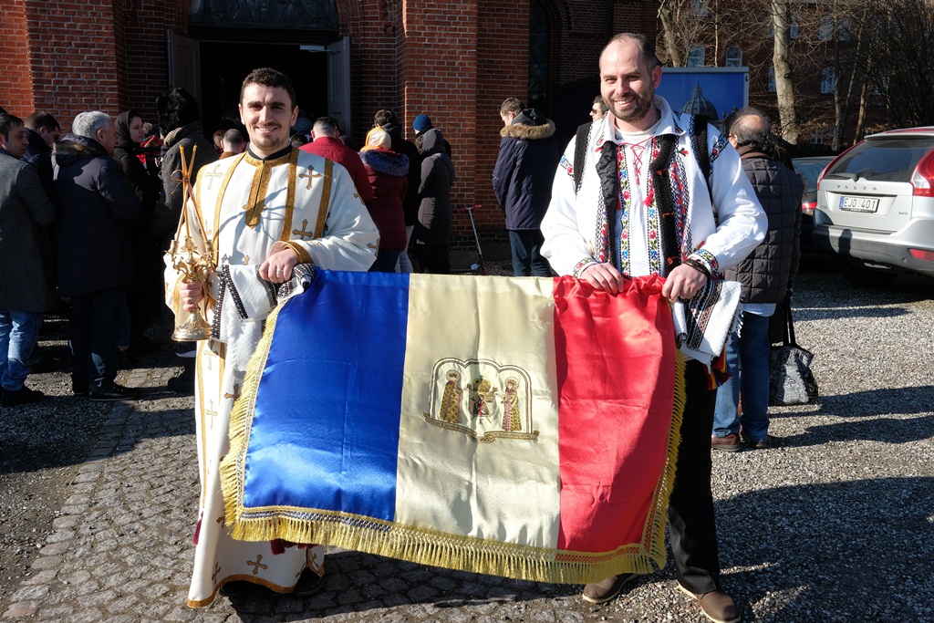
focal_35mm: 35
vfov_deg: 37.9
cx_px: 467
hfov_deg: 54.4
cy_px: 312
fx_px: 908
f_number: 10
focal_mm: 23
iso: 200
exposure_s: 1/160
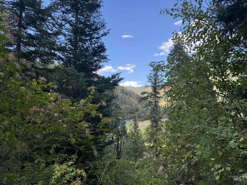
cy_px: 92
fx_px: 171
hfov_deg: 71.6
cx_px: 124
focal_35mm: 24
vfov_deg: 56.8
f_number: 1.78
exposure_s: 1/1211
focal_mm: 6.76
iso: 100
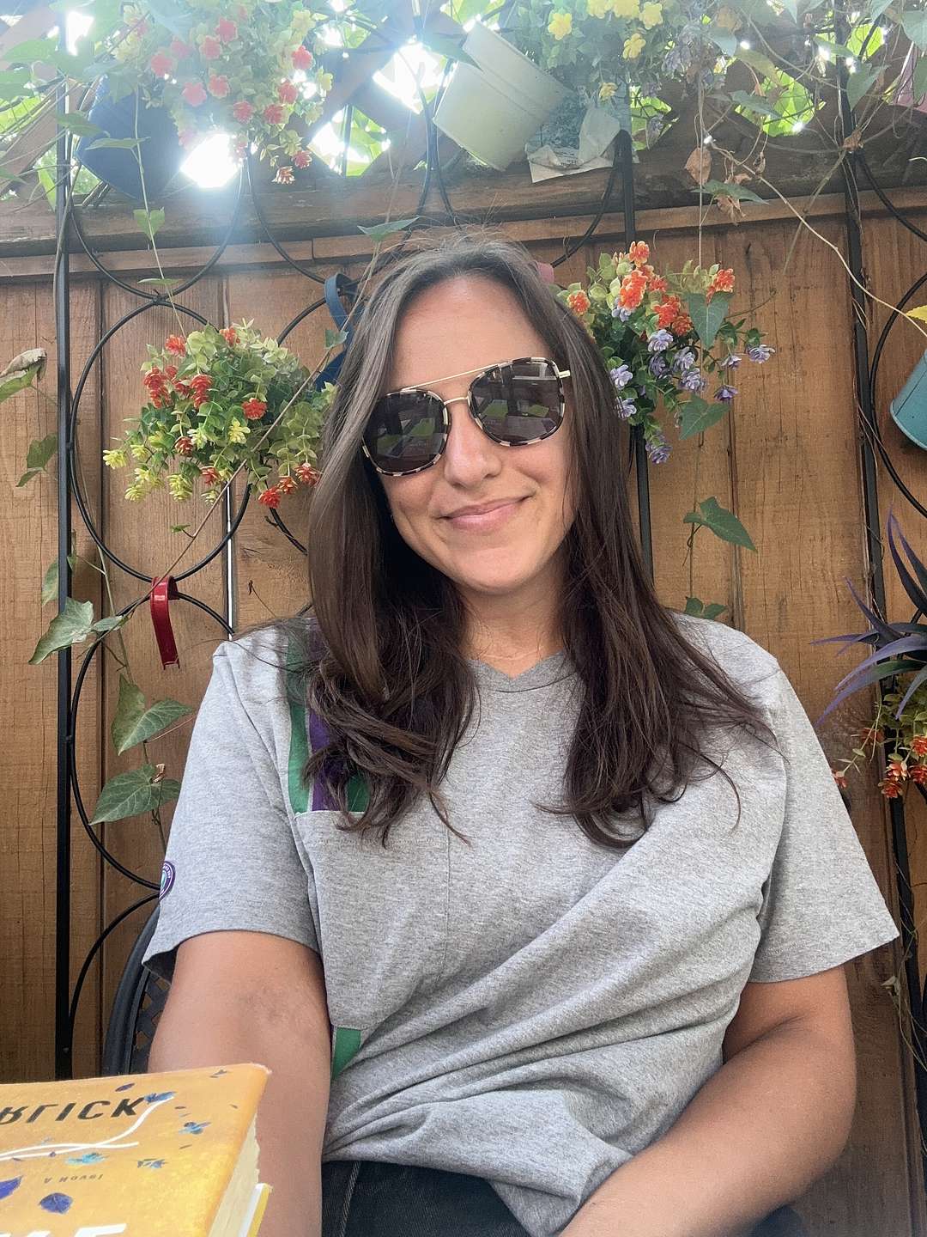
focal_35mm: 30
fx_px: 1071
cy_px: 618
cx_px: 464
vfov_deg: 60.0
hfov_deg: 46.8
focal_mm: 2.69
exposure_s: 1/60
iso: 40
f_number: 1.9
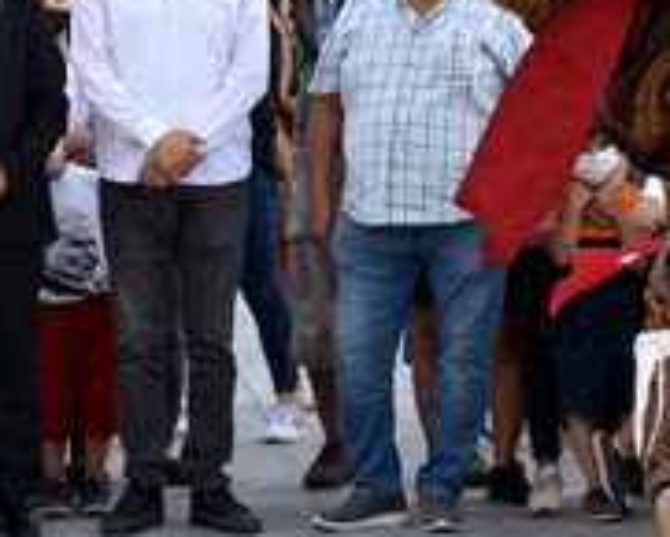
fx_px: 4325
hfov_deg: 8.8
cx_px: 15
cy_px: 4
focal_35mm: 218
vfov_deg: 7.1
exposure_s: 1/400
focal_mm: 70
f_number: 2.8
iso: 200
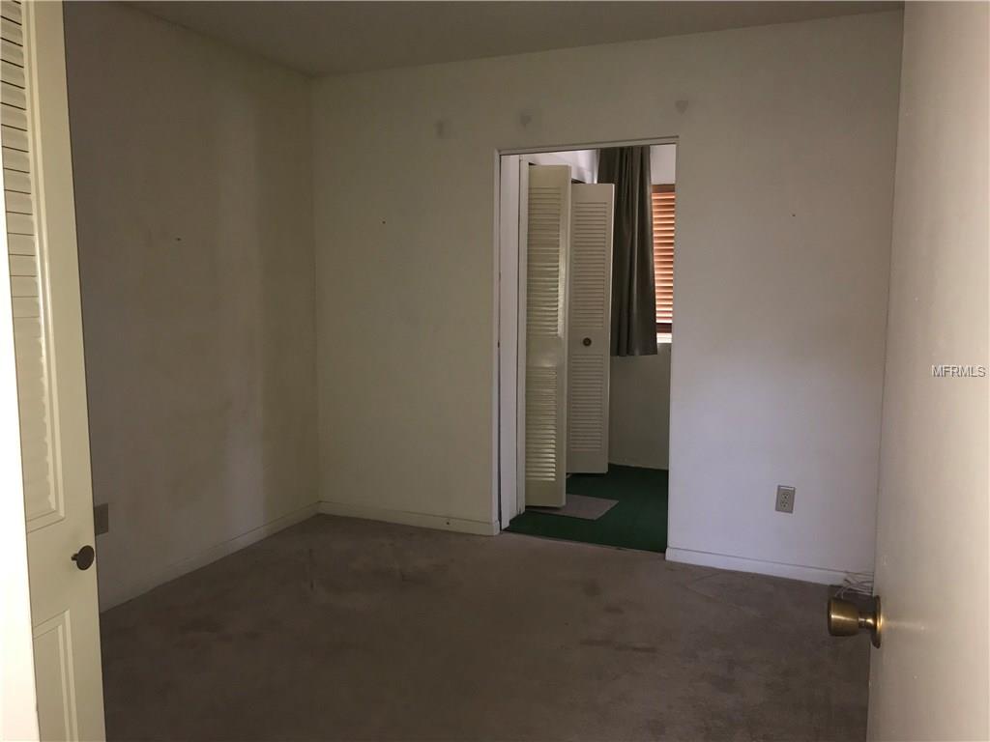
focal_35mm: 28
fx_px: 801
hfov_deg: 63.4
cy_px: 371
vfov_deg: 49.7
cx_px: 495
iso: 64
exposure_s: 1/16
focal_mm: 3.99
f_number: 1.8
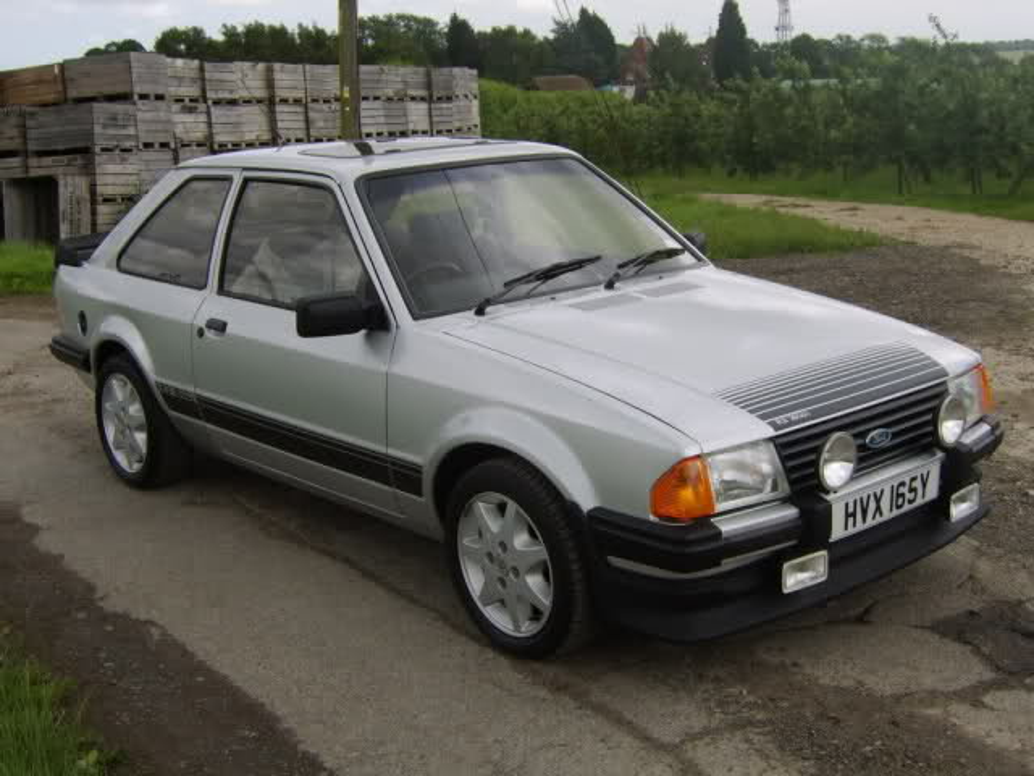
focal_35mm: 38
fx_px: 1135
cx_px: 517
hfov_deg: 49.0
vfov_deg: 37.7
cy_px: 388
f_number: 5.6
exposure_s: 1/192
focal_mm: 9.86
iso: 71
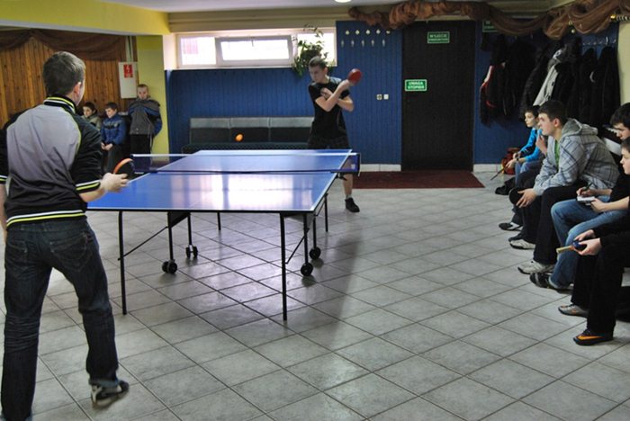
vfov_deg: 36.9
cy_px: 210
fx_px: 631
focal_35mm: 36
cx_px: 315
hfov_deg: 53.1
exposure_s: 1/30
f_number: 4
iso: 250
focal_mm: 24
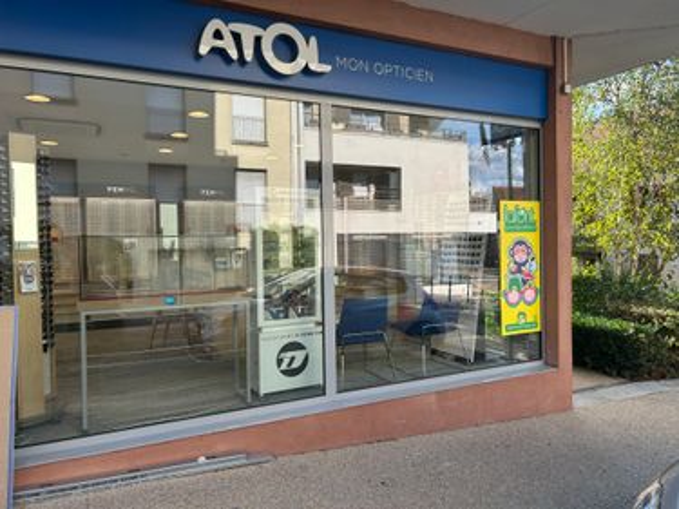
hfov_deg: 67.3
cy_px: 254
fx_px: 510
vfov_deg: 53.0
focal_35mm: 26
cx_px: 340
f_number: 1.5
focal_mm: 5.7
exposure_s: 1/974
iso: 50
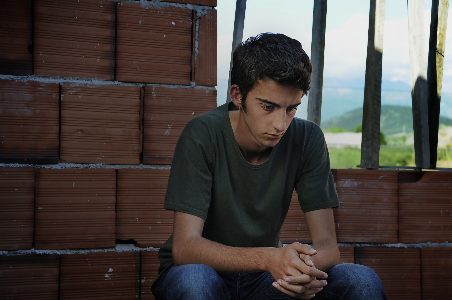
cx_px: 226
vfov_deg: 20.6
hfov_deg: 30.5
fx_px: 828
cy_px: 150
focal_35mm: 66
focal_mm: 44
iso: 200
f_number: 4.5
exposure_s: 1/320
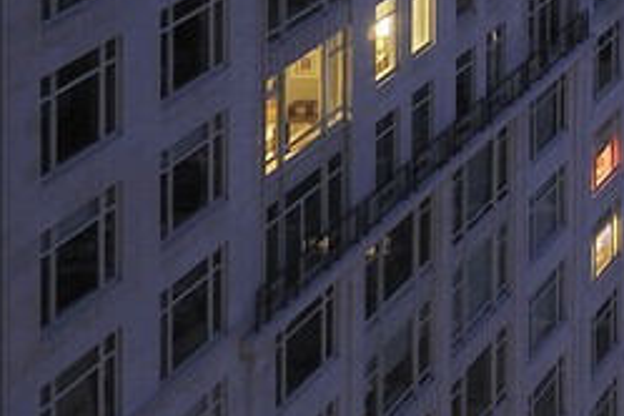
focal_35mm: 90
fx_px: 1560
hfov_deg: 15.7
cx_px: 1378
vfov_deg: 11.6
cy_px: -672
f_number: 5
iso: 200
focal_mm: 14
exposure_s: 6
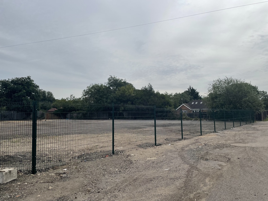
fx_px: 201
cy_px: 100
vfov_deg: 53.1
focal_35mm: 26
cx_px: 134
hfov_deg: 67.3
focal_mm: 4.2
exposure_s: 1/5814
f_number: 1.6
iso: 32
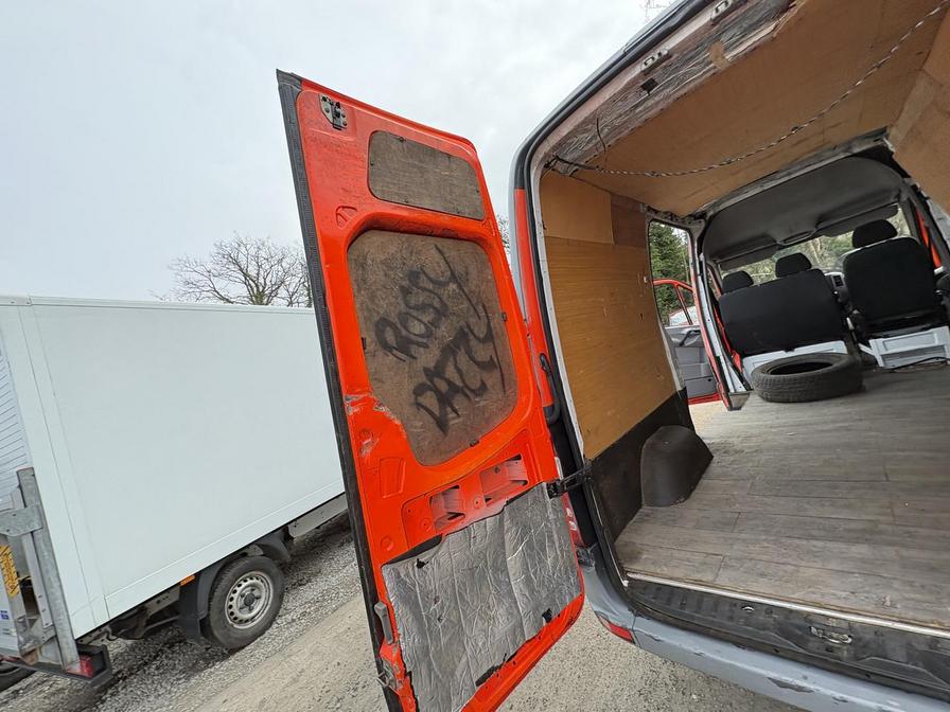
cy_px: 356
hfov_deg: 102.1
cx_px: 475
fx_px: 384
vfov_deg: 85.7
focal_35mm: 14
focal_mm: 2.22
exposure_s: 1/325
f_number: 2.2
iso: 64
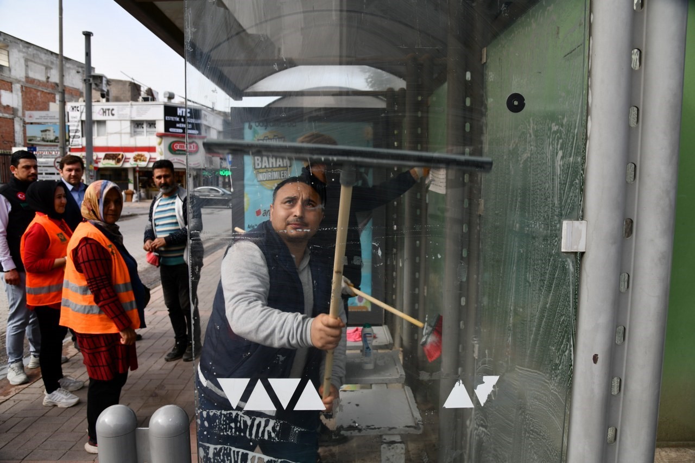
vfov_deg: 53.1
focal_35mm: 24
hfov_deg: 73.8
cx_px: 348
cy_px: 232
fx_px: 463
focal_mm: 24
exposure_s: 1/250
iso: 125
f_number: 6.3
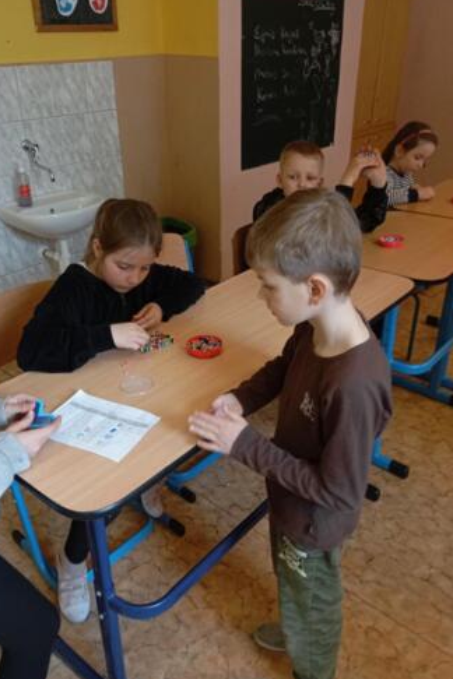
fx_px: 566
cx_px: 224
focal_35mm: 30
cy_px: 334
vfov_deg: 61.9
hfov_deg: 43.6
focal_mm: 4.27
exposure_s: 1/33.3
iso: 529
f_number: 1.8
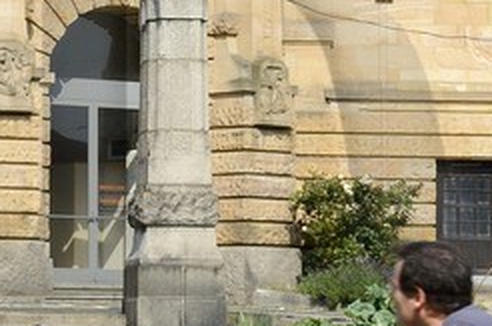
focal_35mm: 202
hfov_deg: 10.1
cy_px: -28
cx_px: -8
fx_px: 2755
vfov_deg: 6.7
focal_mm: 31
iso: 200
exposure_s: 1/320
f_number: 10
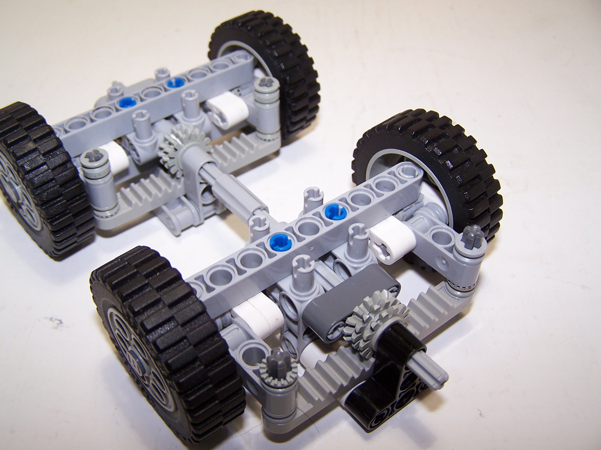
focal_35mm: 38
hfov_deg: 49.0
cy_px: 225
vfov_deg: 37.7
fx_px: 660
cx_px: 300
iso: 80
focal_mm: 6.3
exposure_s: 1/60
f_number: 2.8
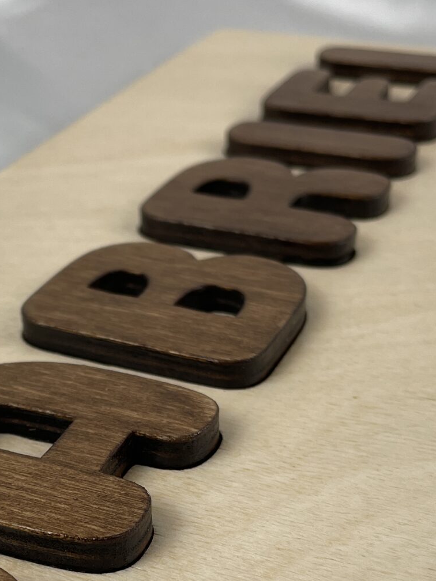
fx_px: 1108
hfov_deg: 22.1
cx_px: 132
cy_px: 467
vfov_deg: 28.7
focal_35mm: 66
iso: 32
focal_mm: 4.2
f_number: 1.6
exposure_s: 1/332
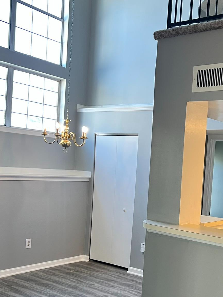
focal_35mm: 46
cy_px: 184
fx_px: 395
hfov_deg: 30.9
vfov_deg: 41.0
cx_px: 169
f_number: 1.5
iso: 80
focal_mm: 5.7
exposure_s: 1/60
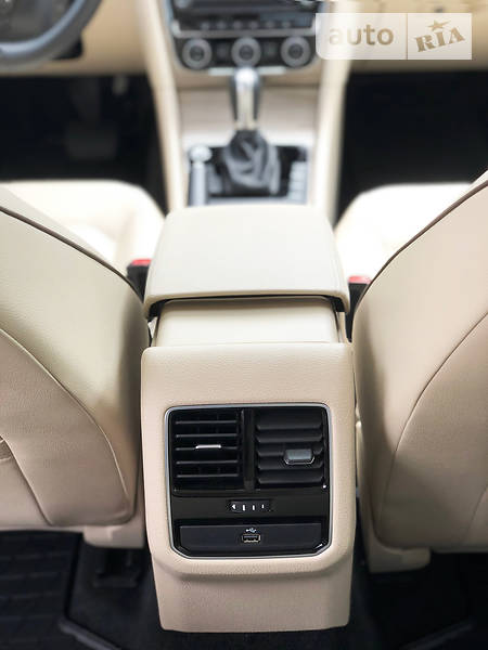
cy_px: 325
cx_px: 244
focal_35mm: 52
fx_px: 977
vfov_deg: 36.8
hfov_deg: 28.0
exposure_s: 1/122
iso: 16
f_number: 2.4
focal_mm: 6
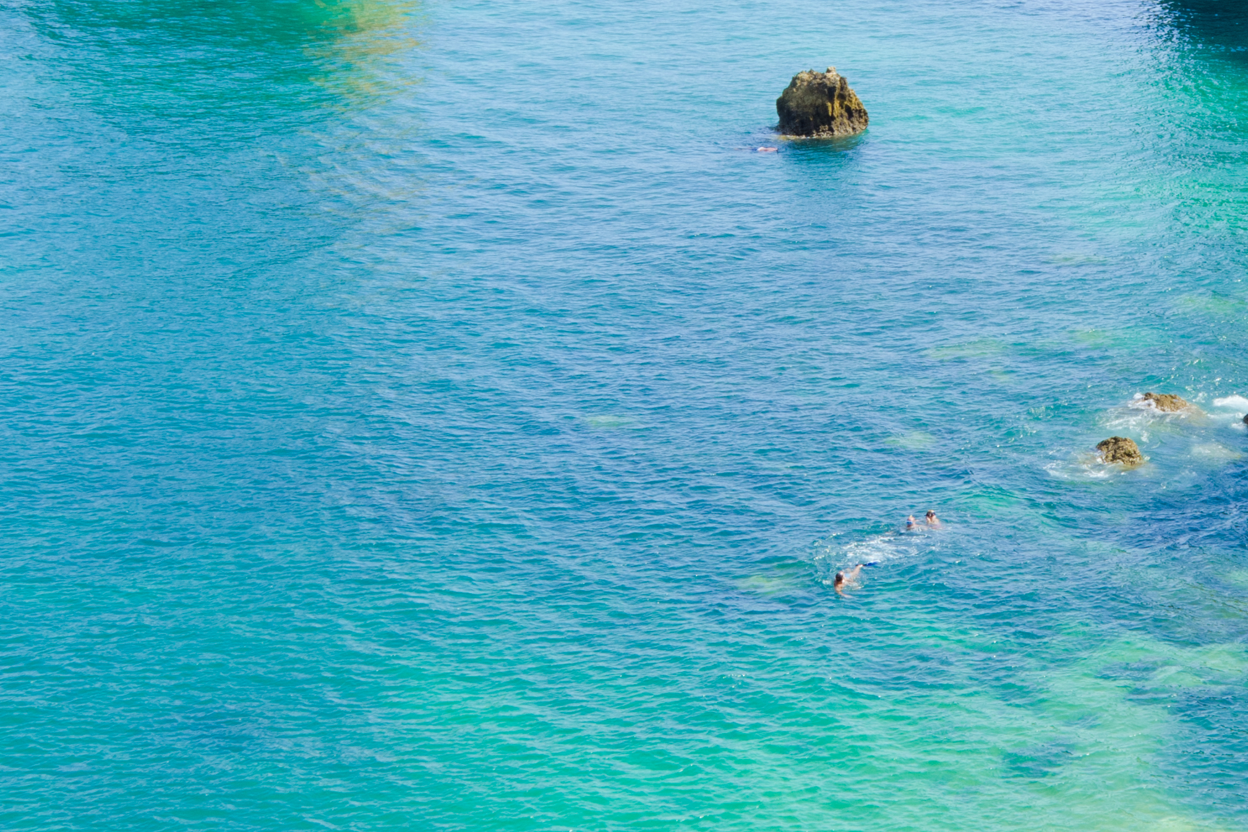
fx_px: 4055
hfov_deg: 17.3
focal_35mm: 117
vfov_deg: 11.6
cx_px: 1054
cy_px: 67
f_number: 11
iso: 100
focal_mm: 32
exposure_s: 1/80
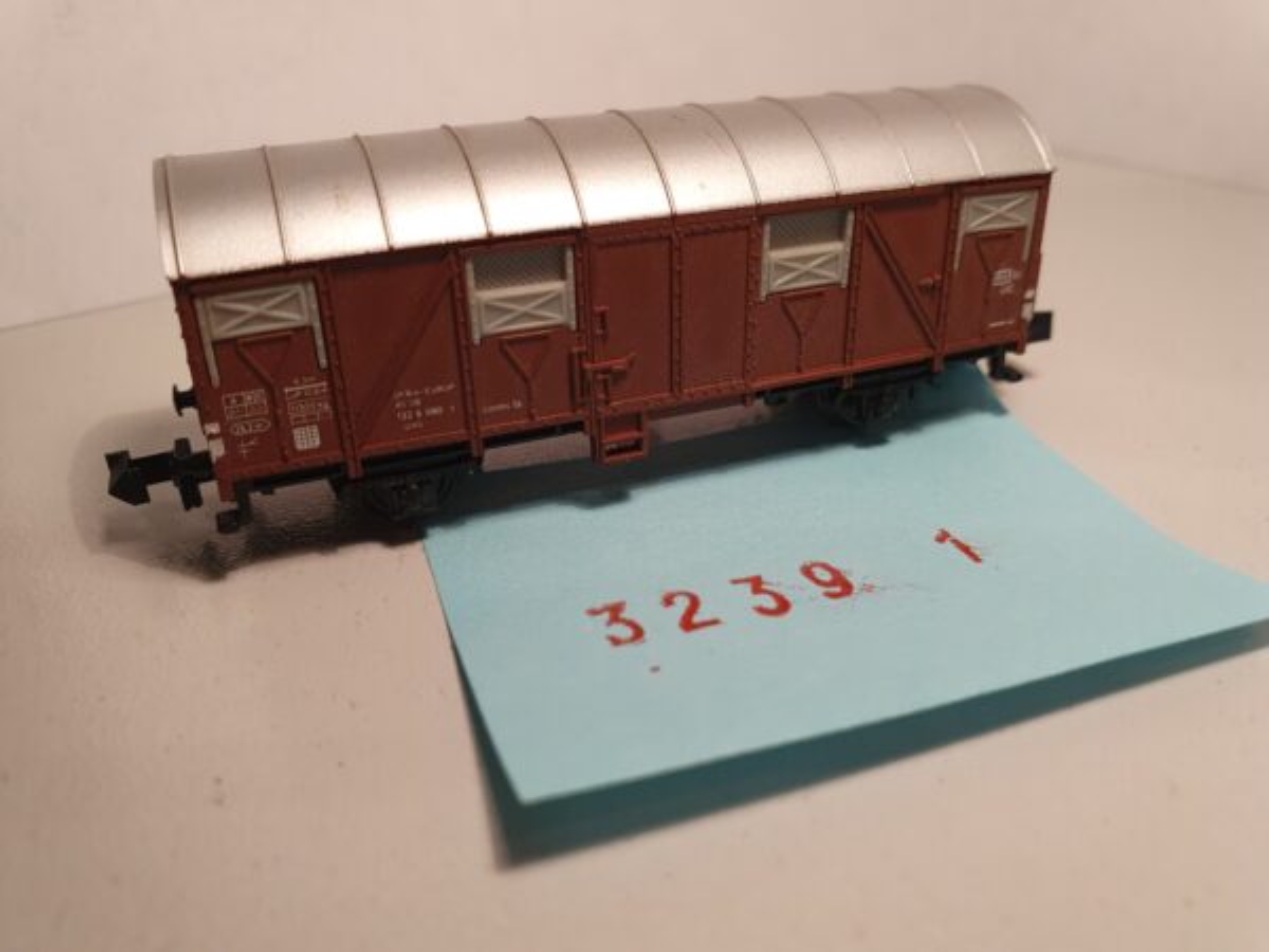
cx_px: 634
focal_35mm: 26
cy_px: 476
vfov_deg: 53.1
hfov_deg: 67.3
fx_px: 953
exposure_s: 1/100
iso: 160
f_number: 2.4
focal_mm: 4.32
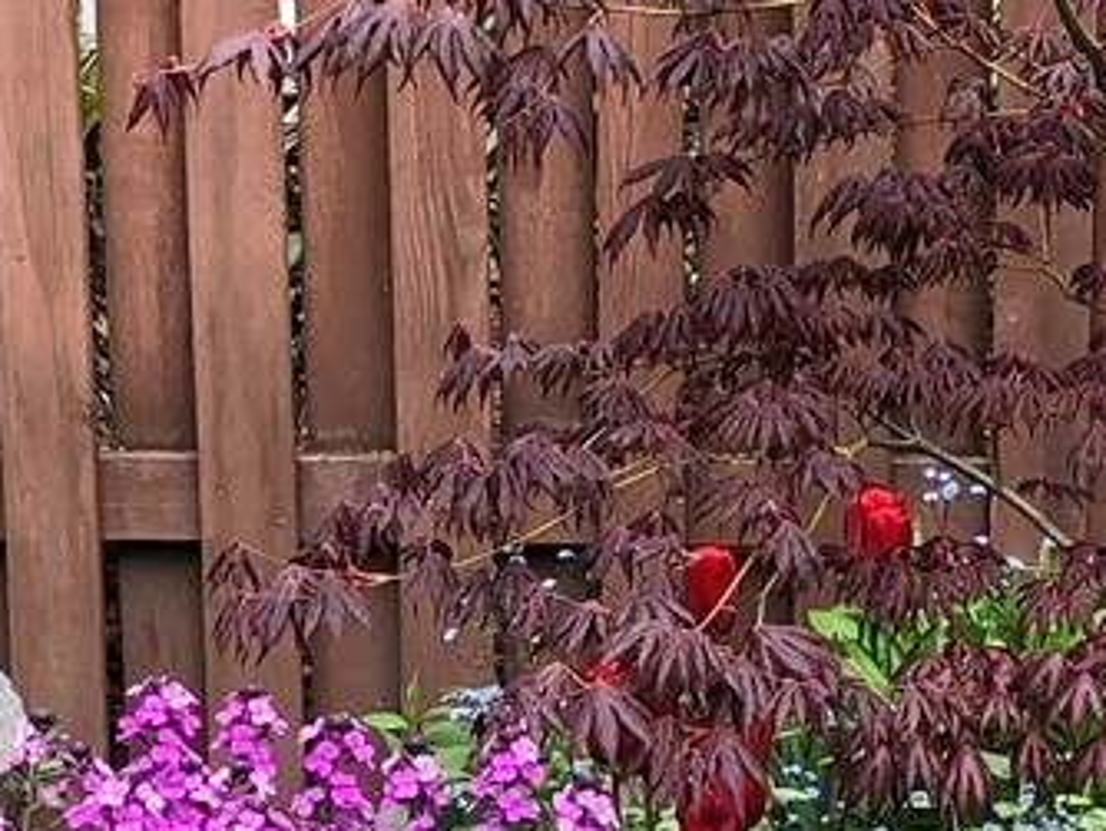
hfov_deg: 14.7
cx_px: 689
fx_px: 4284
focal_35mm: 134
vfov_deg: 11.0
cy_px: 768
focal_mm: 3.99
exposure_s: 1/268
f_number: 1.8
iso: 20
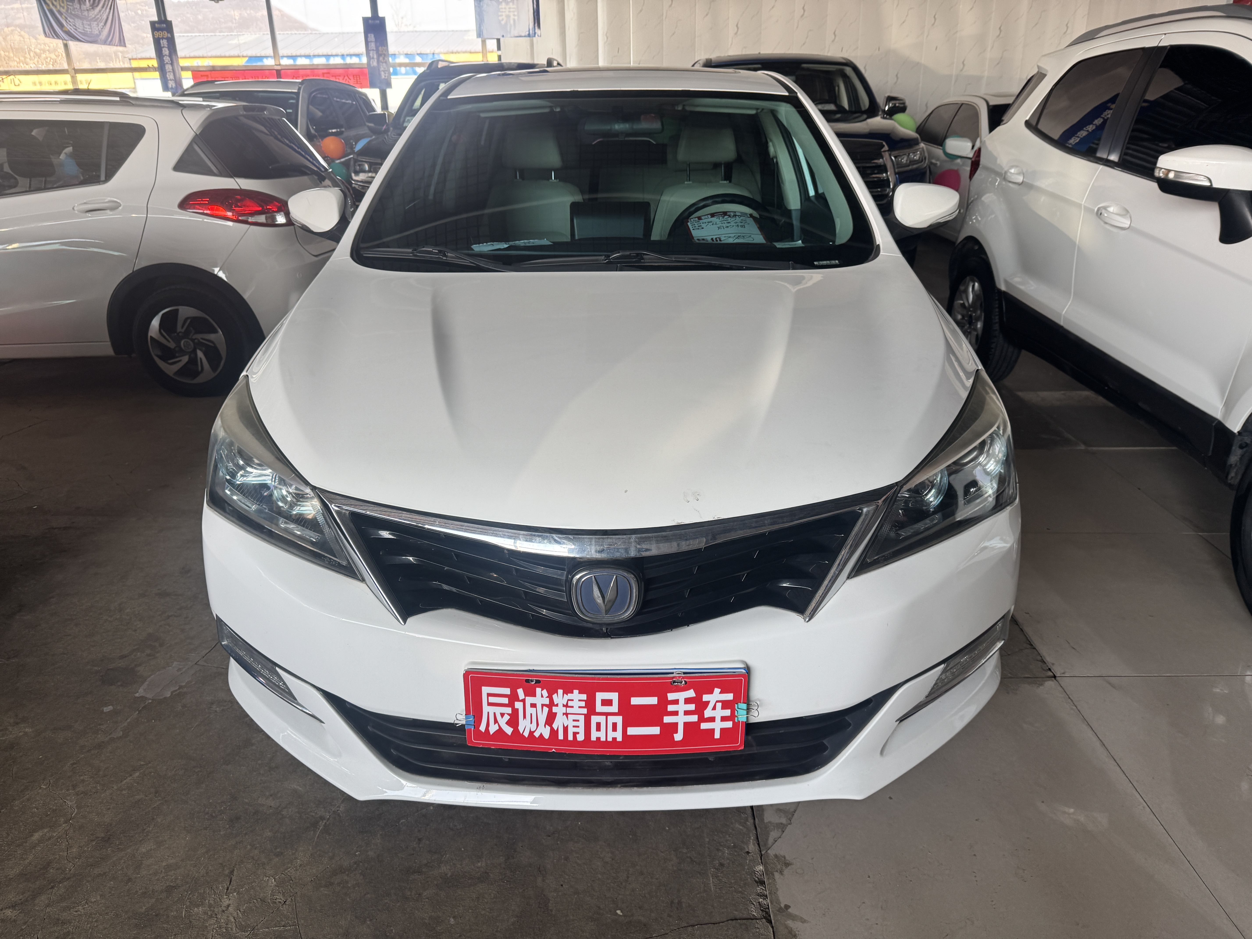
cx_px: 626
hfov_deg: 71.6
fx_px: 868
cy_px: 470
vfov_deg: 56.8
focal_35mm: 24
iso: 80
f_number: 1.78
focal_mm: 6.76
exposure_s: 1/121
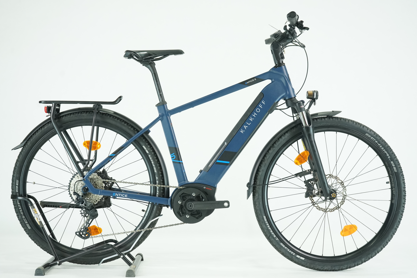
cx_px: 208
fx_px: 660
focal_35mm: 57
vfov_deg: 23.8
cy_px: 139
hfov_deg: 35.1
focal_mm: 57
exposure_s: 1/200
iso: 2500
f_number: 5.6
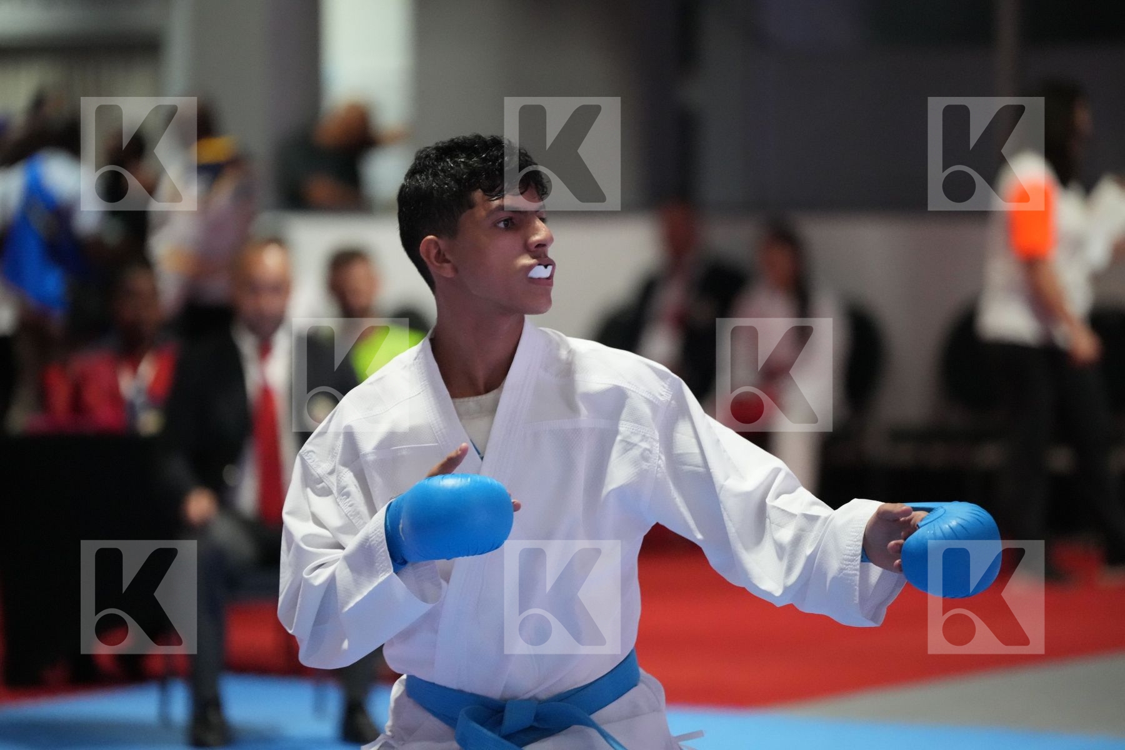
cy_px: 375
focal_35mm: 175
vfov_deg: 7.8
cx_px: 562
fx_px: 5468
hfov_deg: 11.7
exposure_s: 1/800
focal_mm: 175
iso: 10000
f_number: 2.8
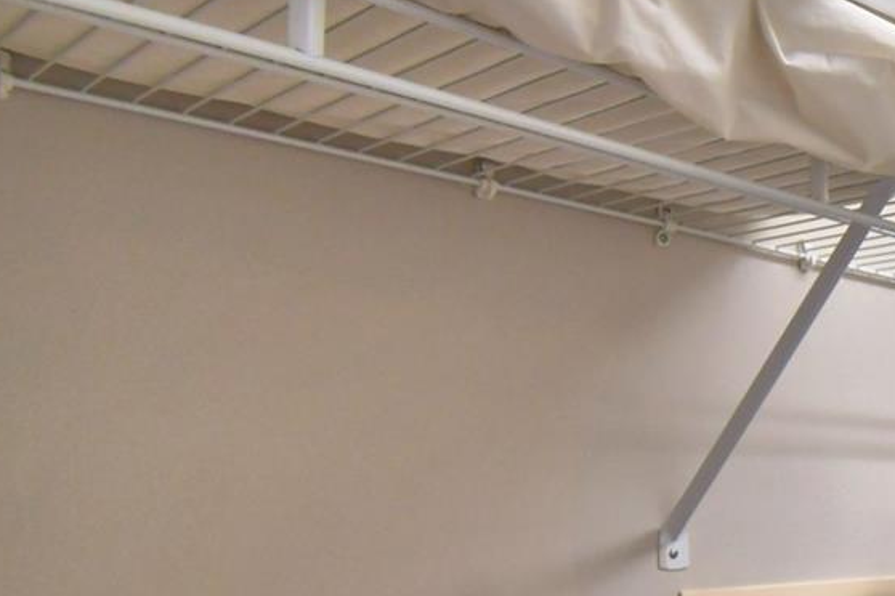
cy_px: 503
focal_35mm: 43
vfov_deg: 30.2
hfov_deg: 31.5
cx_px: 1235
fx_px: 1069
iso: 400
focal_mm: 10
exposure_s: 1/80
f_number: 4.5
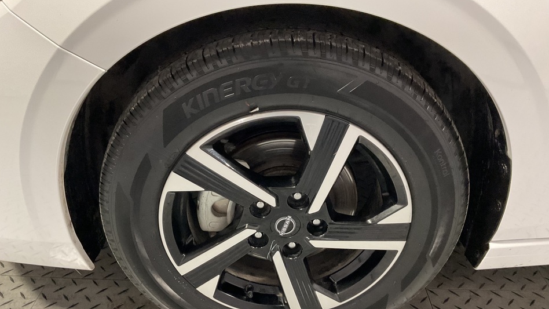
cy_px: 201
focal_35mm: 32
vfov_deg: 36.4
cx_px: 273
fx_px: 466
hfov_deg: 61.0
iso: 160
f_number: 1.8
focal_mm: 3
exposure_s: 1/60
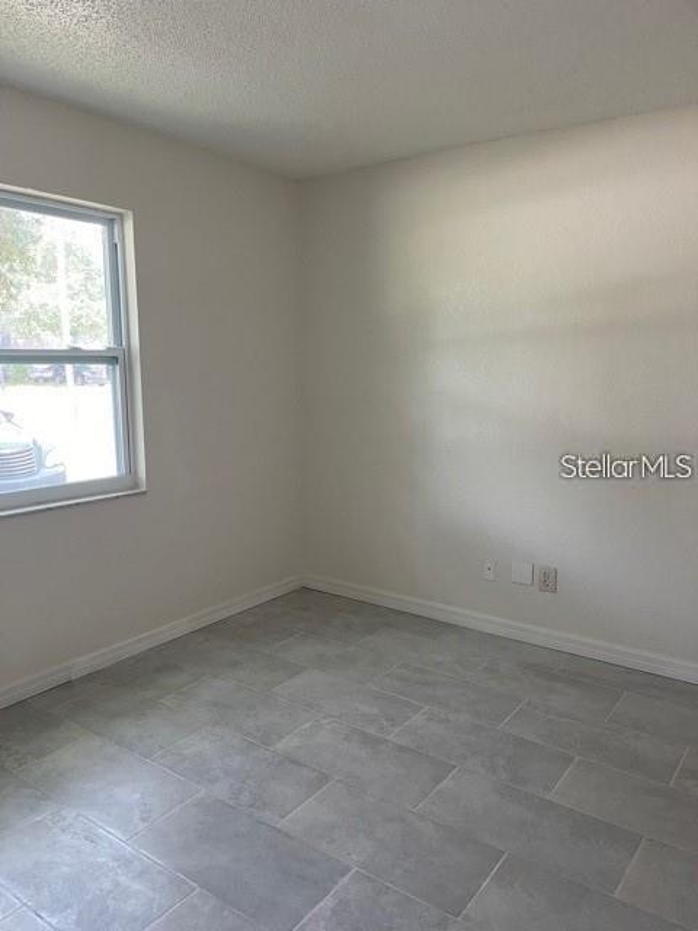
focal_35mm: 26
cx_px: 349
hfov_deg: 53.1
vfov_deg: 67.3
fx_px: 699
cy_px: 466
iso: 125
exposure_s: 1/86
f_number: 1.6
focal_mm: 5.1
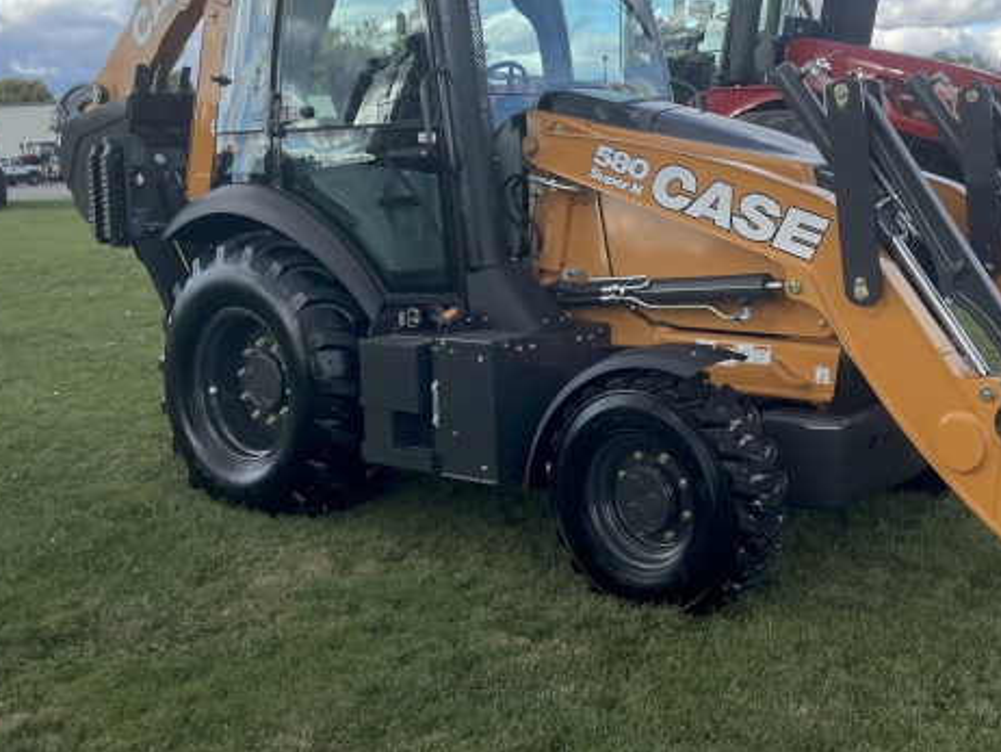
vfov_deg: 31.9
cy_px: 232
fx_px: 1302
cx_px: 661
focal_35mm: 45
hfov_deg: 41.6
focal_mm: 4.2
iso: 32
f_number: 1.6
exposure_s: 1/1595
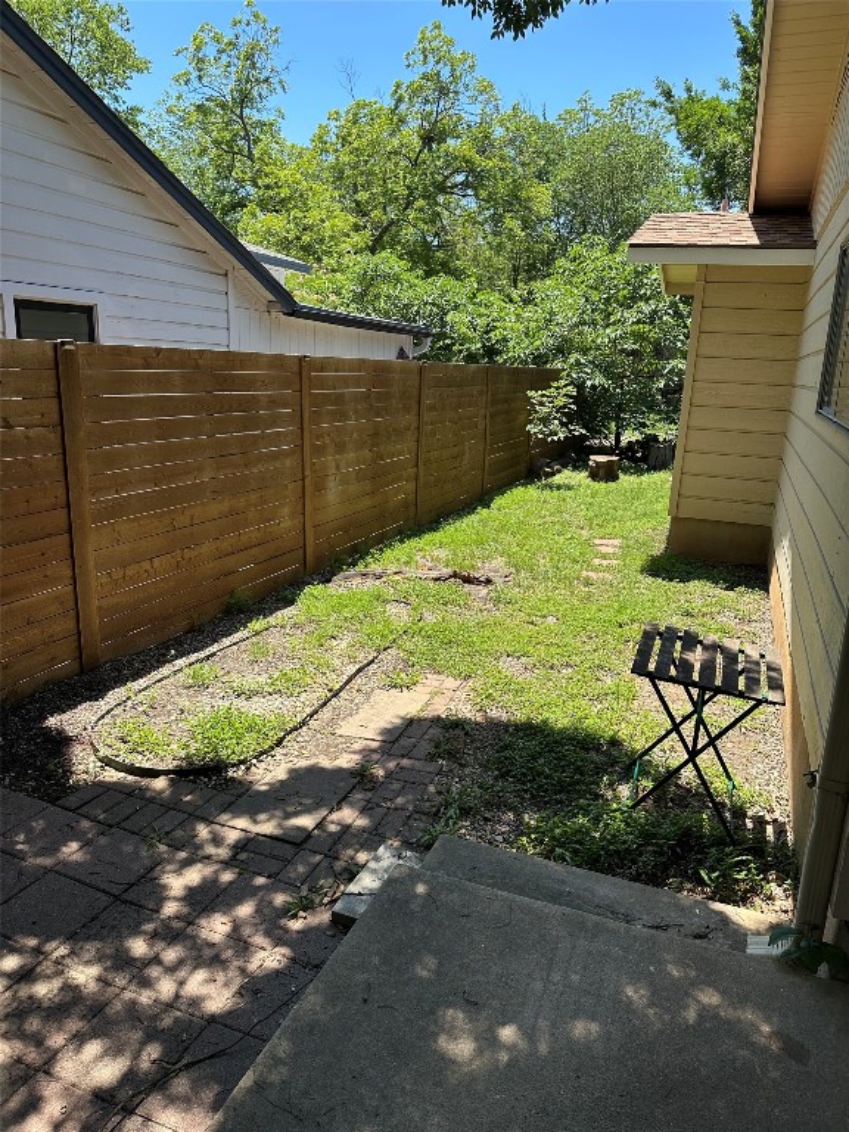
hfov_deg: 56.8
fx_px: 785
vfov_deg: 71.6
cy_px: 566
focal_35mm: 24
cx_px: 424
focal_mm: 6.86
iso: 80
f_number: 1.78
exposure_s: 1/1412
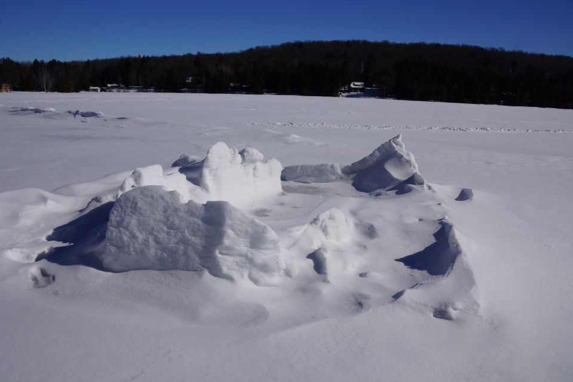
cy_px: 194
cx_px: 284
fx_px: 446
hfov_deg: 65.5
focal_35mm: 28
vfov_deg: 46.4
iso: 100
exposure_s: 1/250
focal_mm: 18
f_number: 13
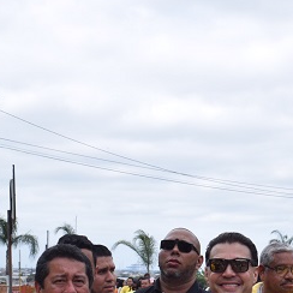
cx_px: 264
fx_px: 1082
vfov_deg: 15.3
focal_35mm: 113
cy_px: 255
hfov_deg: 15.2
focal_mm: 30
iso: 200
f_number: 10
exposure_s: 1/400
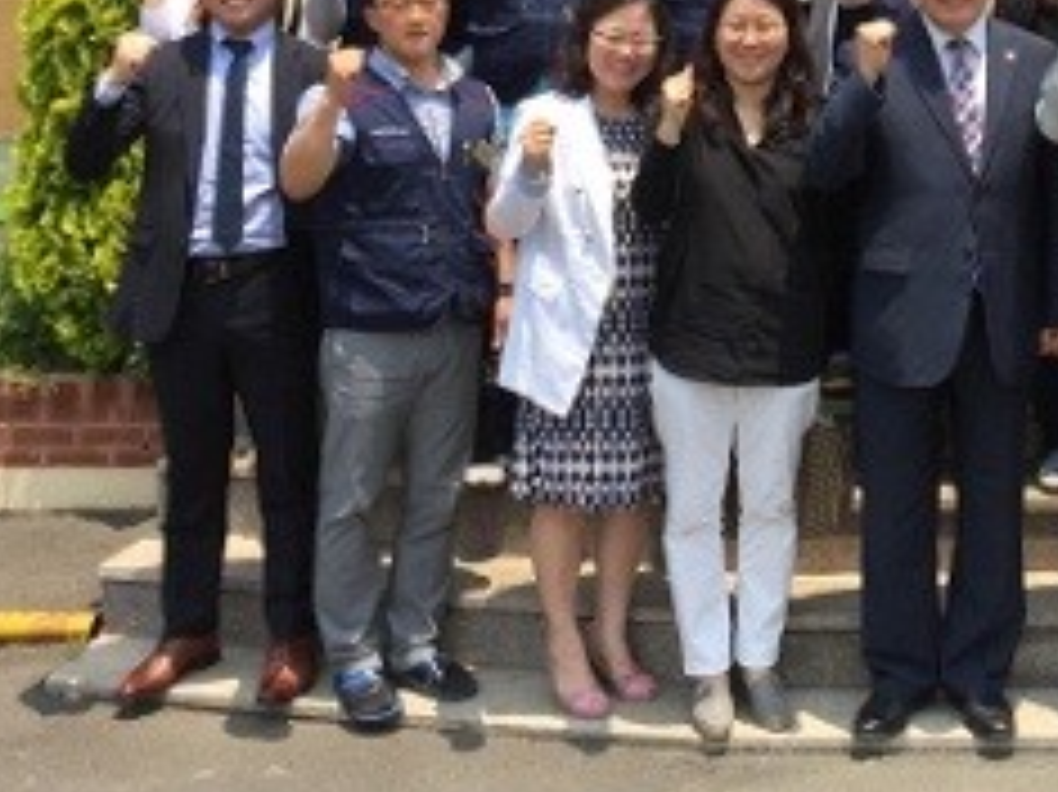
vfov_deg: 20.7
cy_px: -58
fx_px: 2077
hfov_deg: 27.1
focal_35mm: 68
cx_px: 1031
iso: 32
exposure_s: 1/1199
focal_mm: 4.15
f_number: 2.2
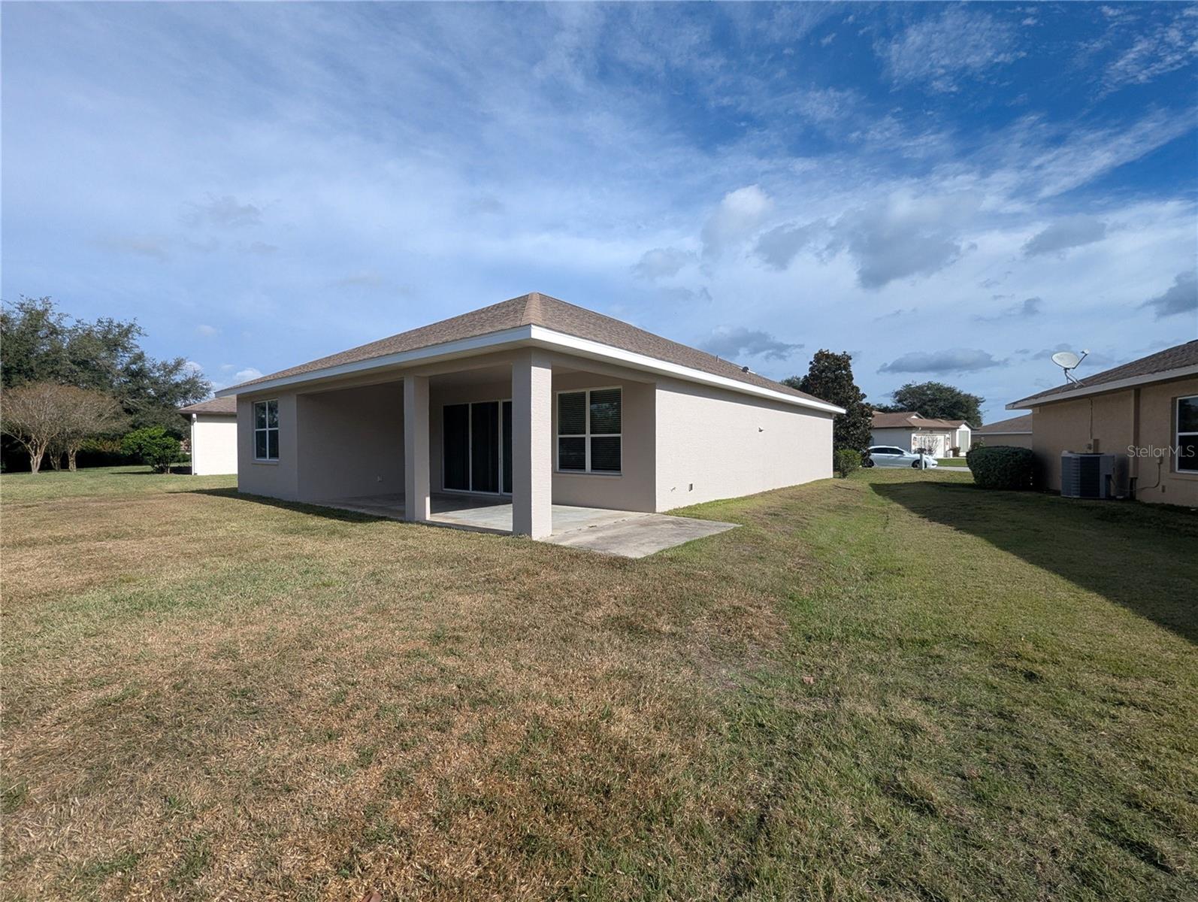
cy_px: 451
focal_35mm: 13
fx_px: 451
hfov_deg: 106.1
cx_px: 599
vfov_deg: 90.1
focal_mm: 1.95
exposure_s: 1/1818
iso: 42
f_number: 2.2
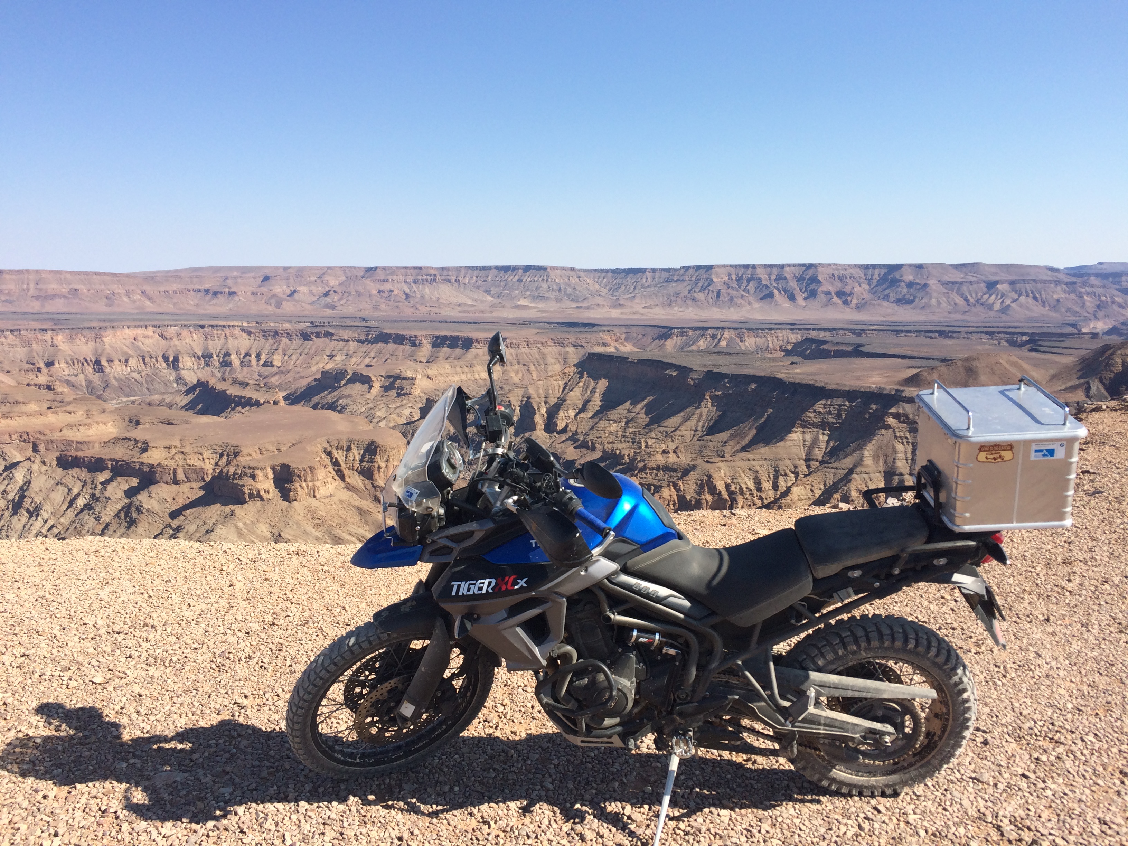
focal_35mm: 29
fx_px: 945
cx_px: 564
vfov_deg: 48.2
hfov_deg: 61.7
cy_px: 423
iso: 32
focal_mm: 4.15
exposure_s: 1/1953
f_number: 2.2
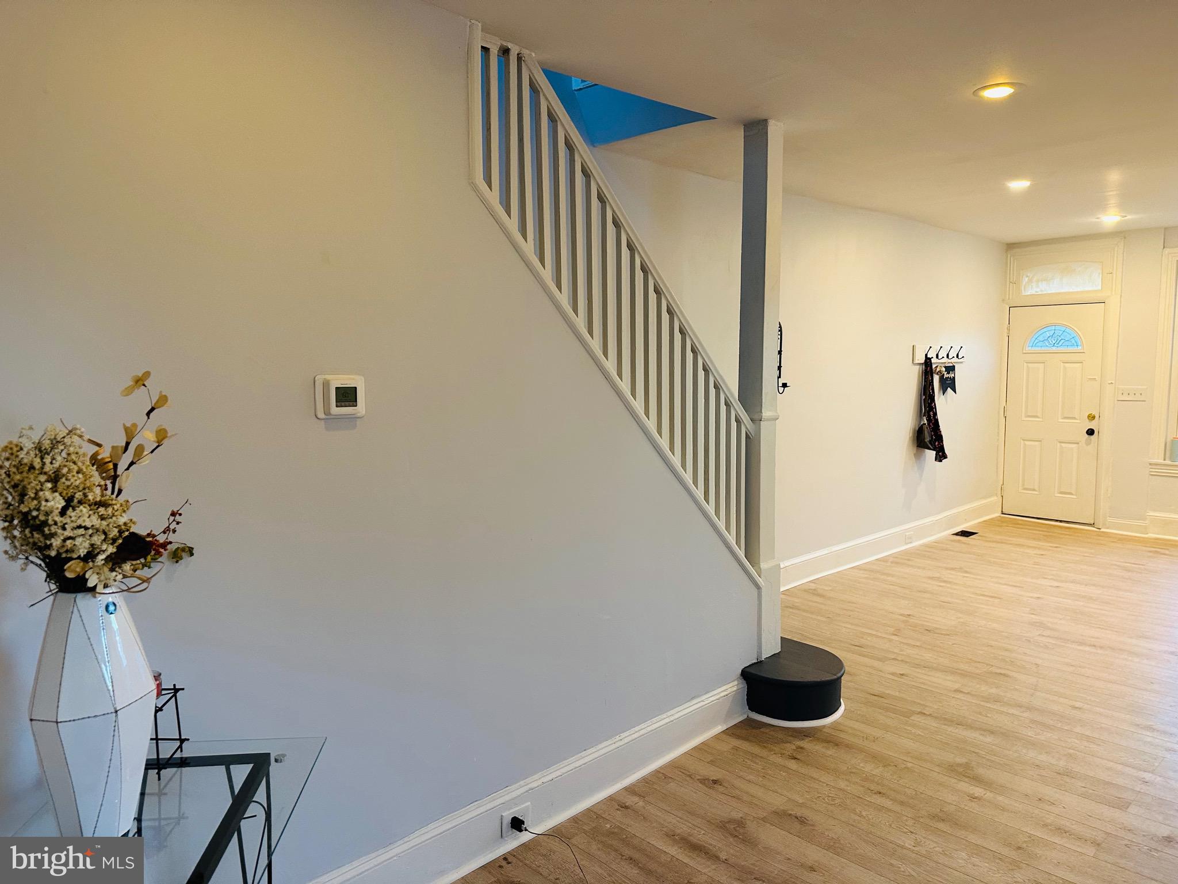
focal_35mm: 24
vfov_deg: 56.8
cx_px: 589
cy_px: 442
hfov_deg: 71.6
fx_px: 817
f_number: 1.78
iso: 320
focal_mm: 6.86
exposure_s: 1/60
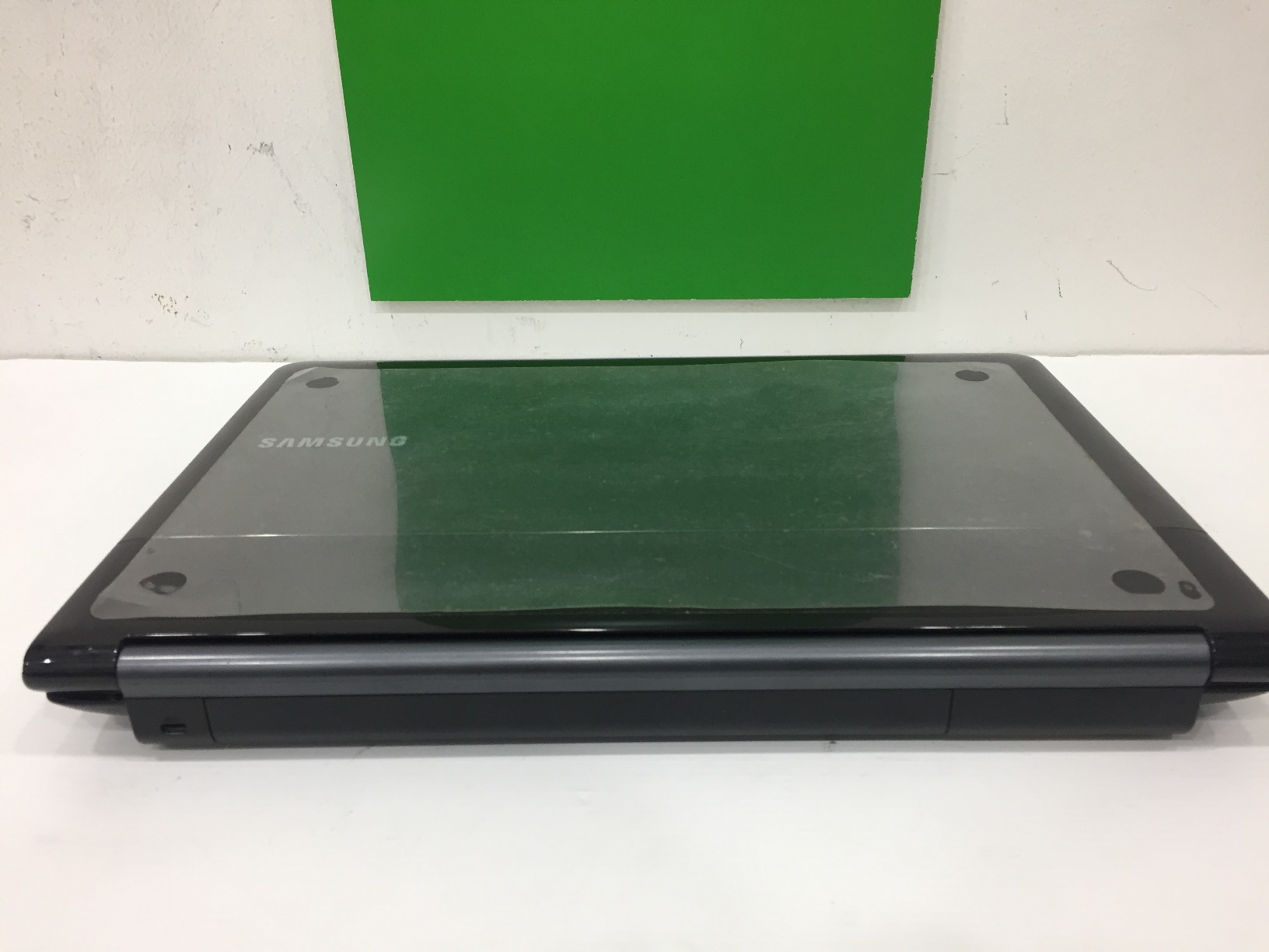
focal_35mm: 29
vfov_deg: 48.2
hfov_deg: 61.7
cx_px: 634
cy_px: 476
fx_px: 1063
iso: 100
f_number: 2.2
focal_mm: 4.15
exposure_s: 1/33
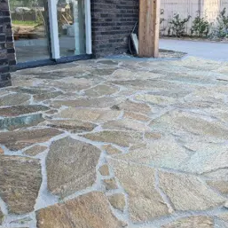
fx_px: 320
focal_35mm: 43
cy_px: 143
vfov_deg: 38.9
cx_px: 125
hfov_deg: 39.1
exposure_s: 1/303
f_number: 1.8
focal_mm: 5.4
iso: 50
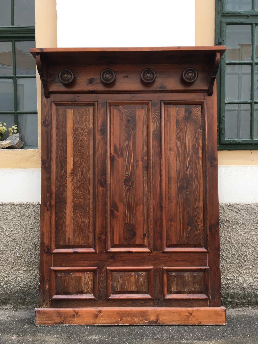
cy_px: 172
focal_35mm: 29
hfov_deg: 48.2
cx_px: 129
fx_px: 288
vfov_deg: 61.7
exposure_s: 1/100
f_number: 2.2
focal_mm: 4.15
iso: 32
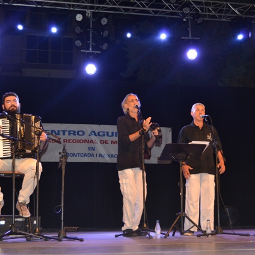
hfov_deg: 28.8
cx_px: 133
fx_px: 497
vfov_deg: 28.8
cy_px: 128
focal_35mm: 60
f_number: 4.2
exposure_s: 1/60
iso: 1000
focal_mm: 31
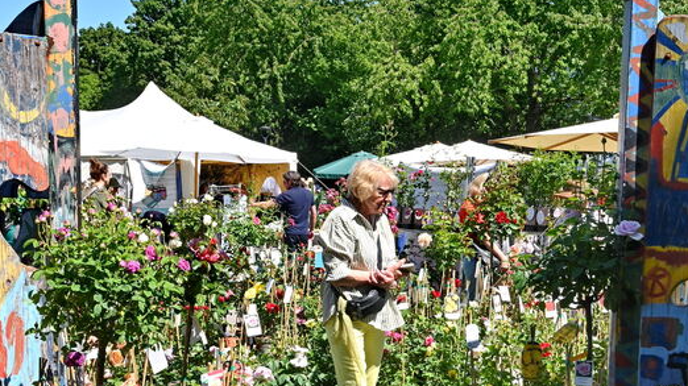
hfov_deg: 34.4
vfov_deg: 19.6
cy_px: 278
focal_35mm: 61
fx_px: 1112
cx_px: 348
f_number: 14
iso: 400
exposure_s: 1/160
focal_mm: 38
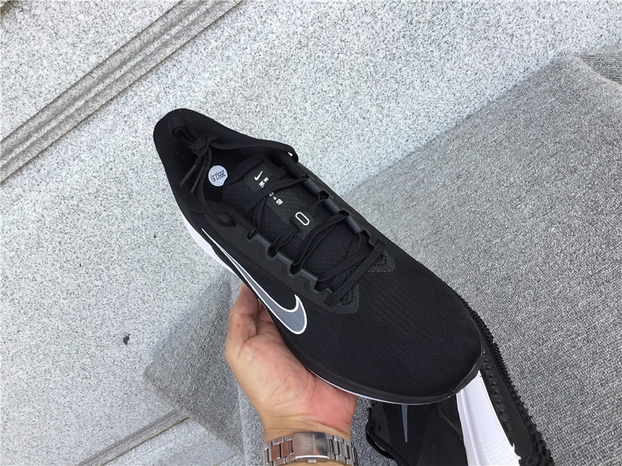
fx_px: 557
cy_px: 233
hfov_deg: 58.4
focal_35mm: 31
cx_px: 311
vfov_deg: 45.4
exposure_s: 1/251
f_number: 2.4
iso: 25
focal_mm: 3.3
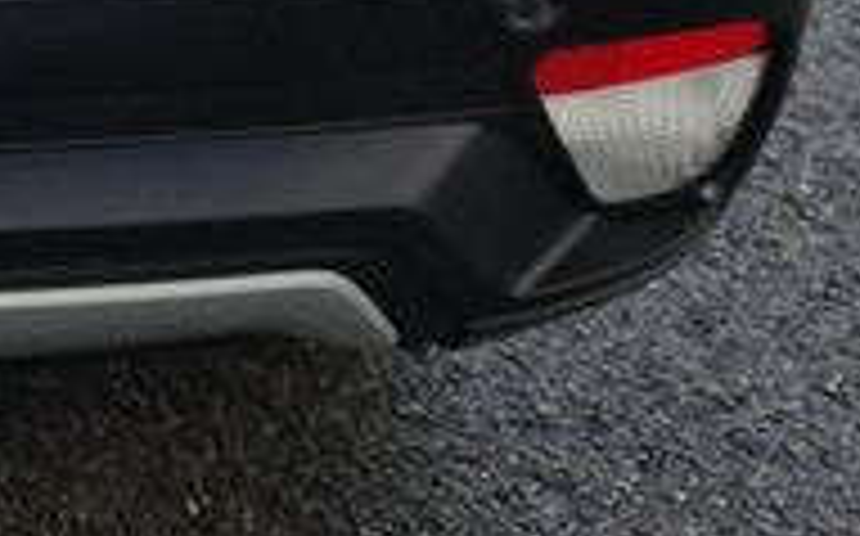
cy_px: -964
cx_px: -977
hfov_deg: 13.2
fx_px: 3068
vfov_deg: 8.6
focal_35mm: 131
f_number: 1.8
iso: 50
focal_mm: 5.4
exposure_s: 1/295
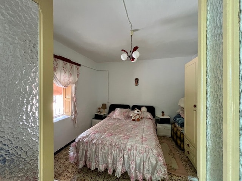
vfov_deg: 89.9
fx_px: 91
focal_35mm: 13
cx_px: 121
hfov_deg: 106.2
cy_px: 90
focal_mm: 1.57
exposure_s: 1/50
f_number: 1.8
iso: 320
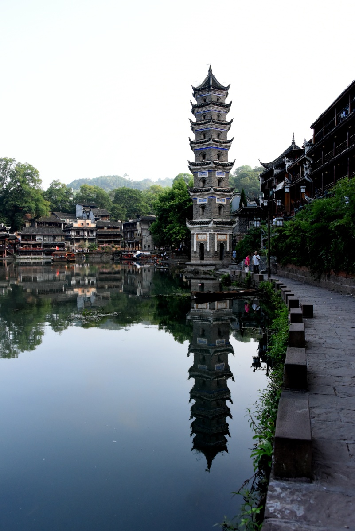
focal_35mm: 28
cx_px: 178
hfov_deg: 46.4
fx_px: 414
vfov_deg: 65.5
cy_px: 266
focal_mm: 28
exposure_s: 1/1600
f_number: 5.6
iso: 3200
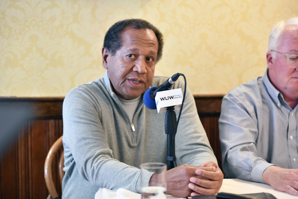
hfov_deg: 19.5
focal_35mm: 105
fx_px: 869
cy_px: 100
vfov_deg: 13.0
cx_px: 149
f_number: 2.8
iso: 5000
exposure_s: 1/25
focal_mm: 105
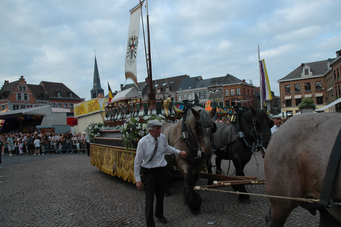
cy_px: 114
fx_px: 256
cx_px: 170
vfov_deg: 47.9
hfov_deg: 67.4
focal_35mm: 27
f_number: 8
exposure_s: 1/100
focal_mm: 18
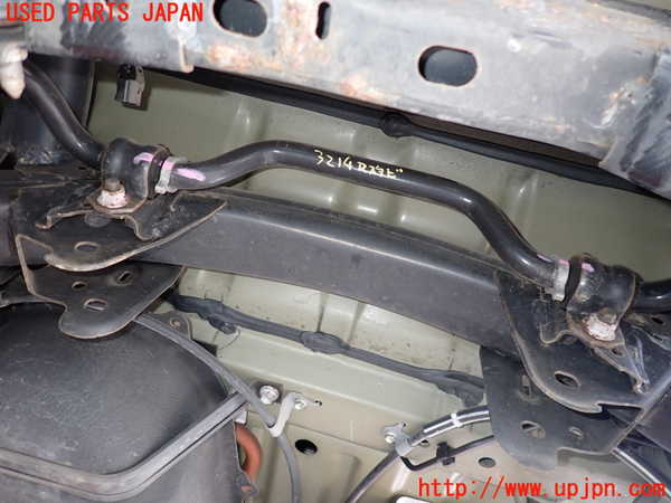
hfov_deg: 69.4
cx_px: 336
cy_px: 252
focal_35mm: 25
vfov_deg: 54.9
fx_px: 485
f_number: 2
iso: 200
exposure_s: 1/30
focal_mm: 4.5
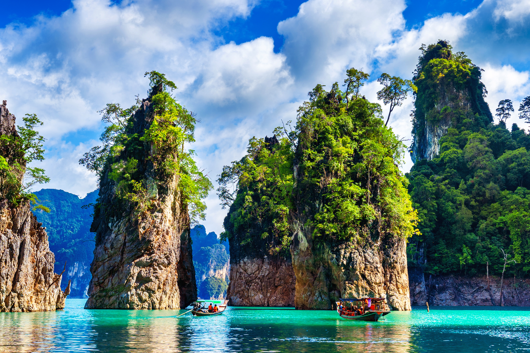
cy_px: 232
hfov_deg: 38.2
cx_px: 262
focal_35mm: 52
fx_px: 765
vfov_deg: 25.9
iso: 100
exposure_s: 1/160
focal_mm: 35
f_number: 8
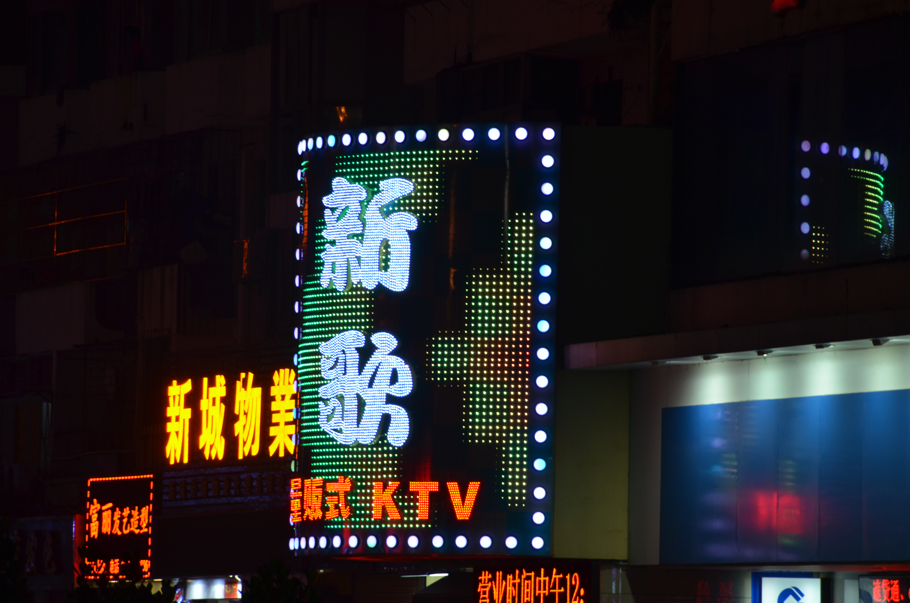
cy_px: 303
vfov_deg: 4.4
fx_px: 7820
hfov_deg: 6.7
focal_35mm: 310
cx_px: 467
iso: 500
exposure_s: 1/30
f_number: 9
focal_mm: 200
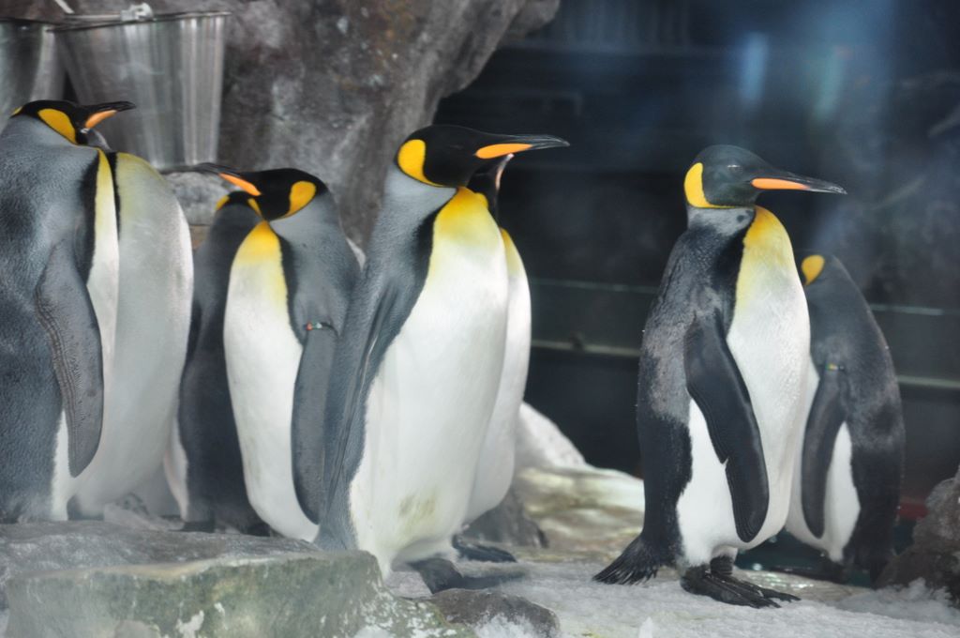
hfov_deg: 13.1
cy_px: 319
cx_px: 480
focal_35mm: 158
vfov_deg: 8.7
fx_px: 4195
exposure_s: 1/30
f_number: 7.1
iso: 720
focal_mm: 105
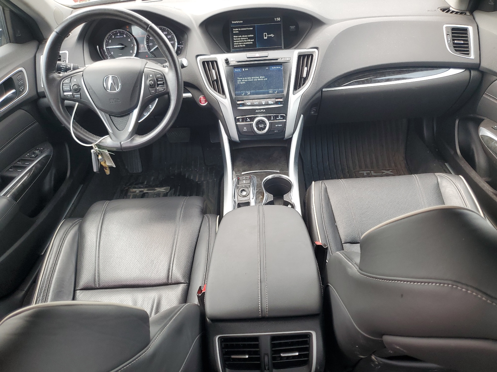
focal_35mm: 26
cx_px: 248
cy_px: 186
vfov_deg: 53.1
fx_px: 373
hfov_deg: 67.3
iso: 51
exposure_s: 1/120
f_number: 1.5
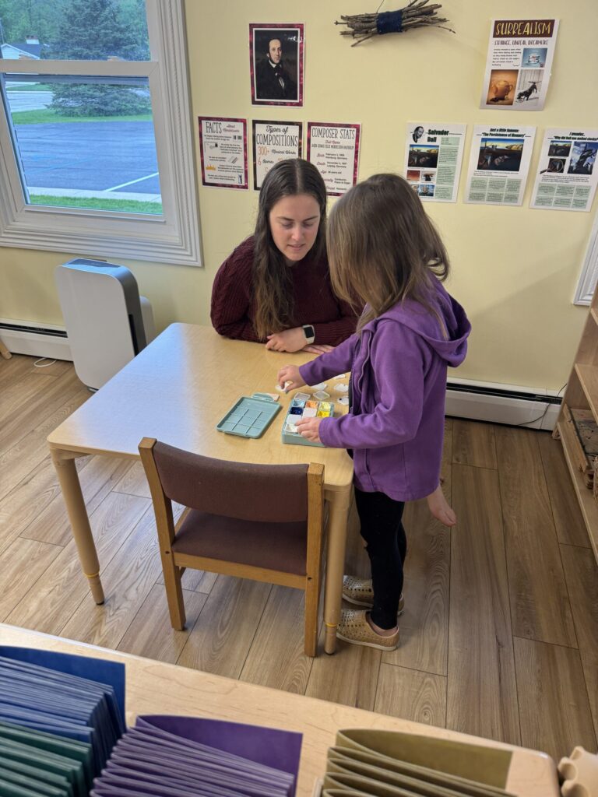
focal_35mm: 24
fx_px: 553
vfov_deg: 71.6
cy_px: 398
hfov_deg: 56.8
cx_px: 299
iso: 125
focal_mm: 6.76
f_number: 1.78
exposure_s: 1/120
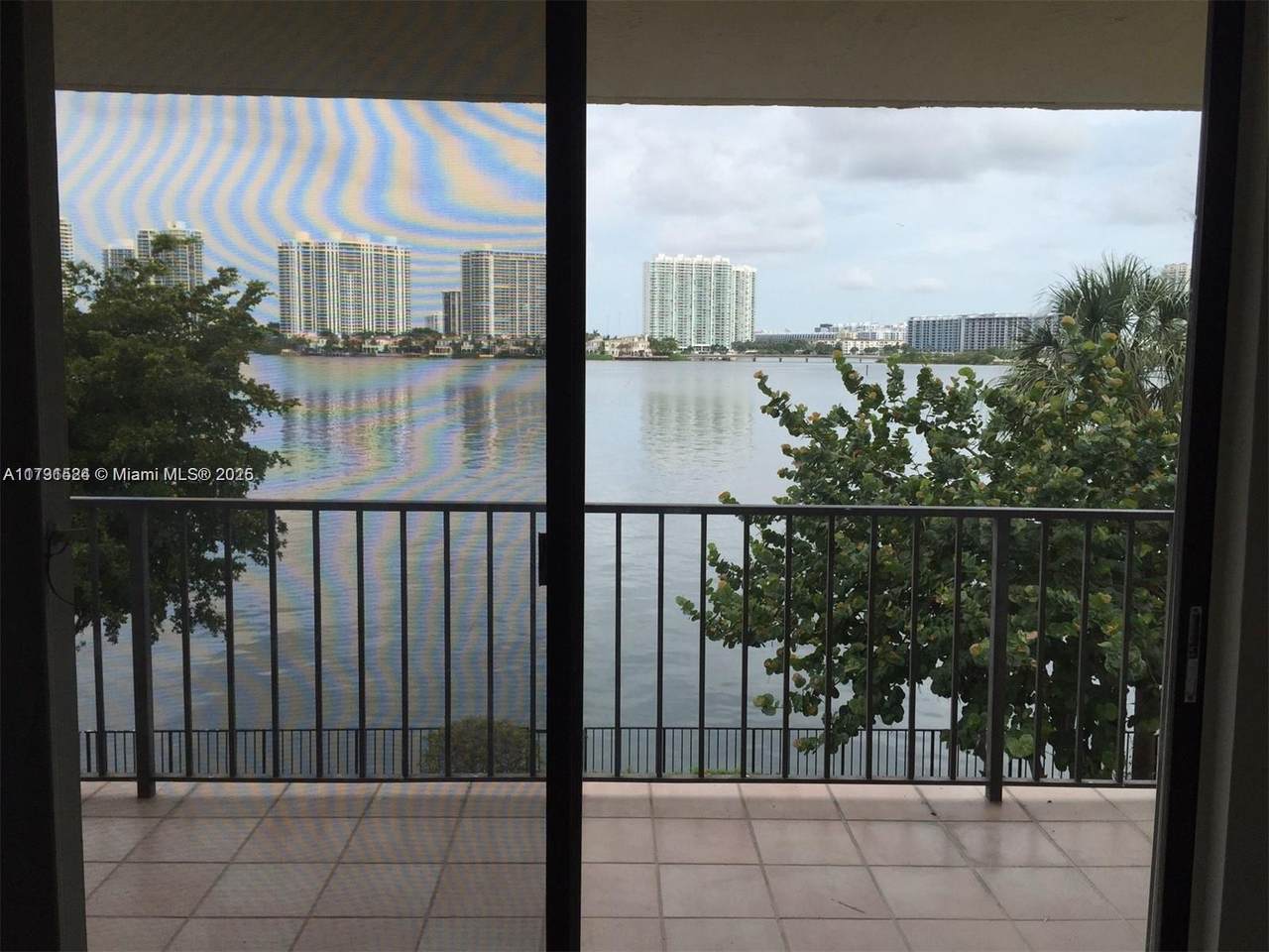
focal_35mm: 29
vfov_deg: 48.2
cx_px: 634
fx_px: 1063
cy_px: 476
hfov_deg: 61.7
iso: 32
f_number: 2.2
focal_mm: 4.15
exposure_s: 1/879
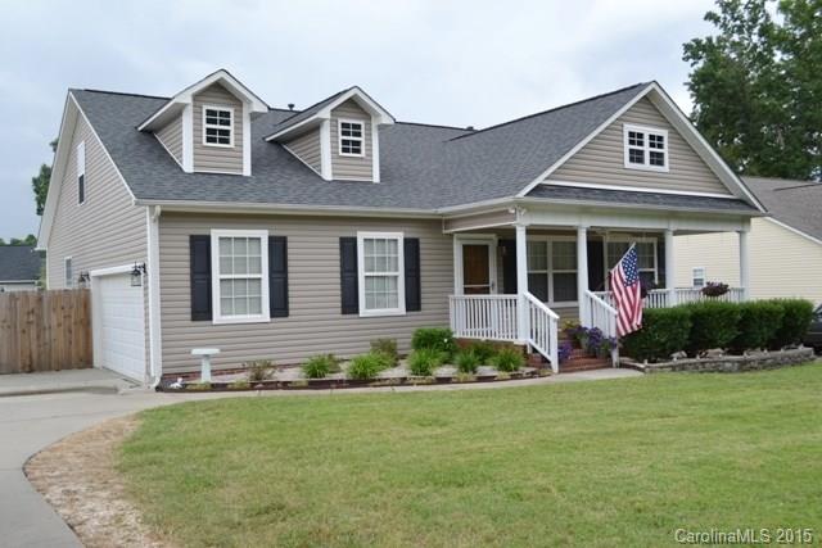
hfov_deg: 57.2
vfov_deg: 40.0
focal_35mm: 33
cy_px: 274
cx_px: 411
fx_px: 754
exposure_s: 1/160
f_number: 6.3
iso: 100
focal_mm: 22
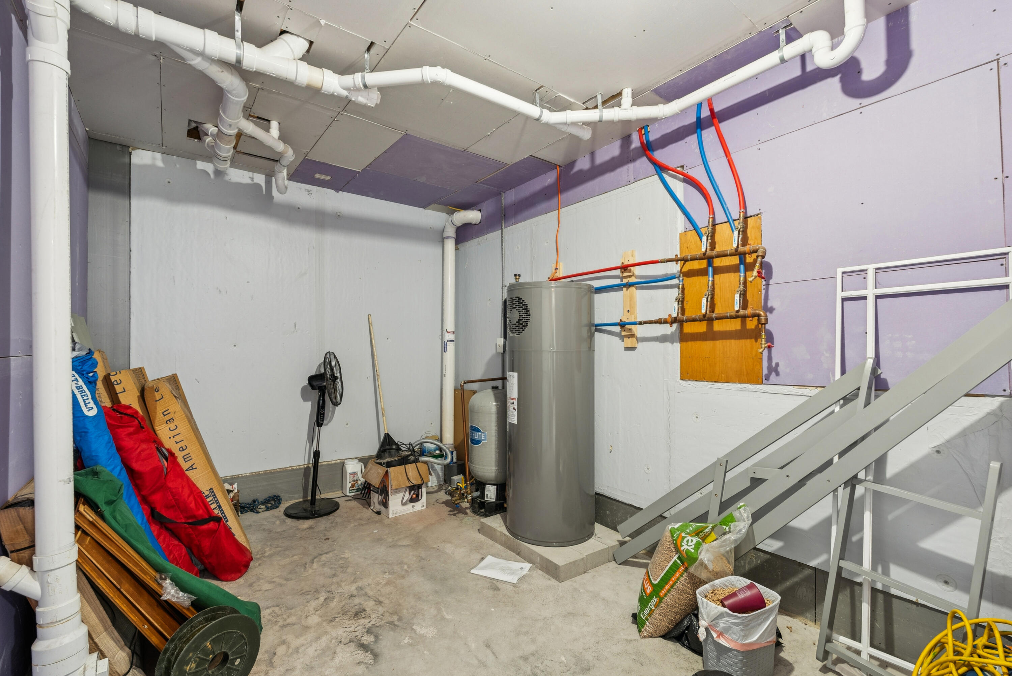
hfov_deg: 96.7
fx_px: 450
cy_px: 338
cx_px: 506
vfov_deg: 73.8
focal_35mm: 16
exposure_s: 1/2
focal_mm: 16
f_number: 7.1
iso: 320
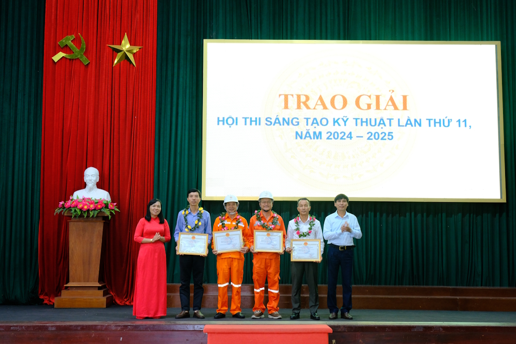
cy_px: 172
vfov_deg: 30.5
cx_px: 258
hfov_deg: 44.5
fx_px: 631
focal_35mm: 44
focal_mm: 29.2
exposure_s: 1/15
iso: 1250
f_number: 8
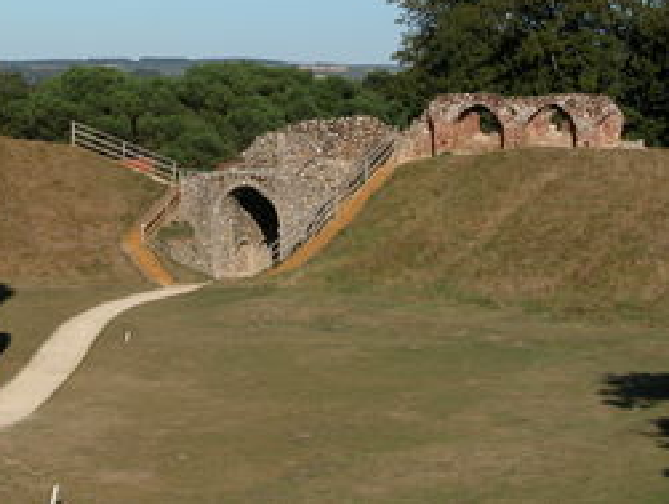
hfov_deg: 18.6
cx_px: 160
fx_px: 2032
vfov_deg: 14.1
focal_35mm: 105
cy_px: 109
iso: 100
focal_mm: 16.8
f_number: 6.5
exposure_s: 1/522
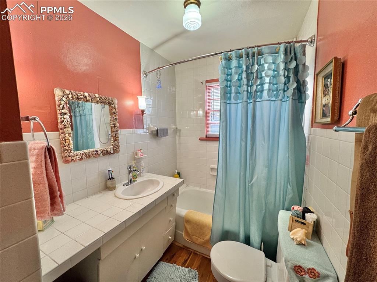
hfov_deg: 102.1
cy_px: 141
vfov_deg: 85.6
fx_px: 152
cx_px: 188
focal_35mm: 14
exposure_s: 1/120
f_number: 2.2
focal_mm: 2.22
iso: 125
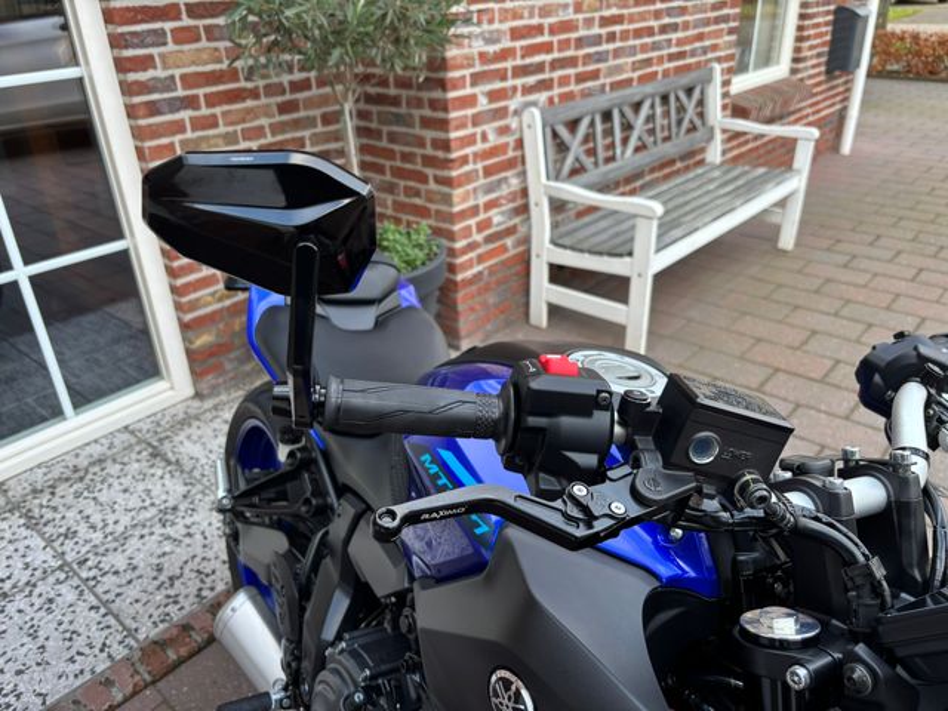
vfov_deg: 53.1
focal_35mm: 26
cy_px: 356
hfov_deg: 67.3
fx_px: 712
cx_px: 474
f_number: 1.6
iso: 50
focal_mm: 5.96
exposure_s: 1/121
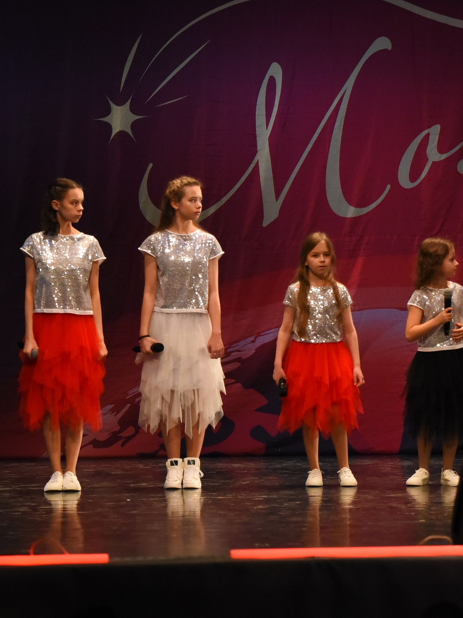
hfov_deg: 7.7
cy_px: 304
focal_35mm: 192
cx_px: 370
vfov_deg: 10.3
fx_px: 3424
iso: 5000
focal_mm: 102
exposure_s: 1/800
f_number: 3.2
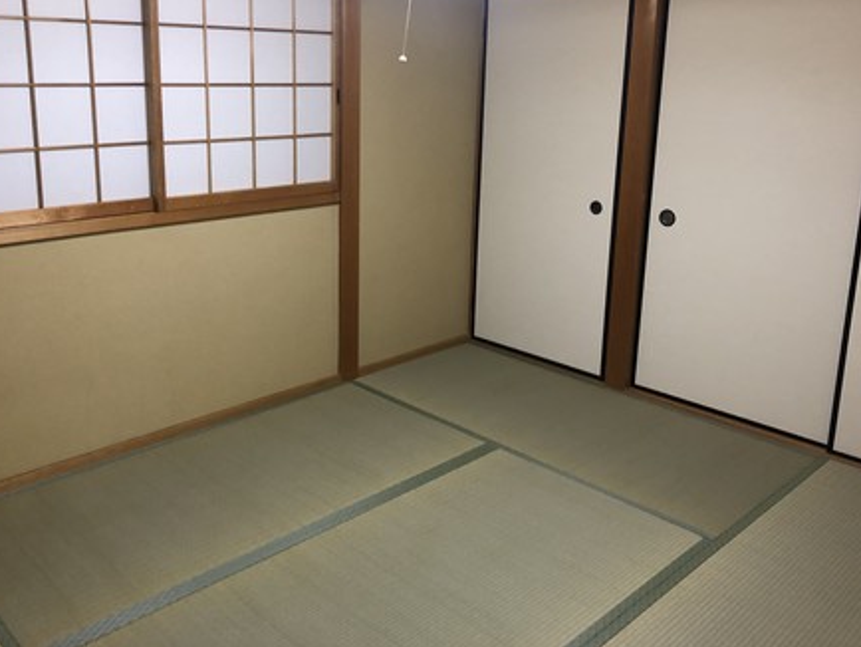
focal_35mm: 33
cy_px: 270
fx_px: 821
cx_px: 385
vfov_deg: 42.8
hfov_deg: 55.2
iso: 100
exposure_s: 1/9
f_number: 1.8
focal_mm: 4
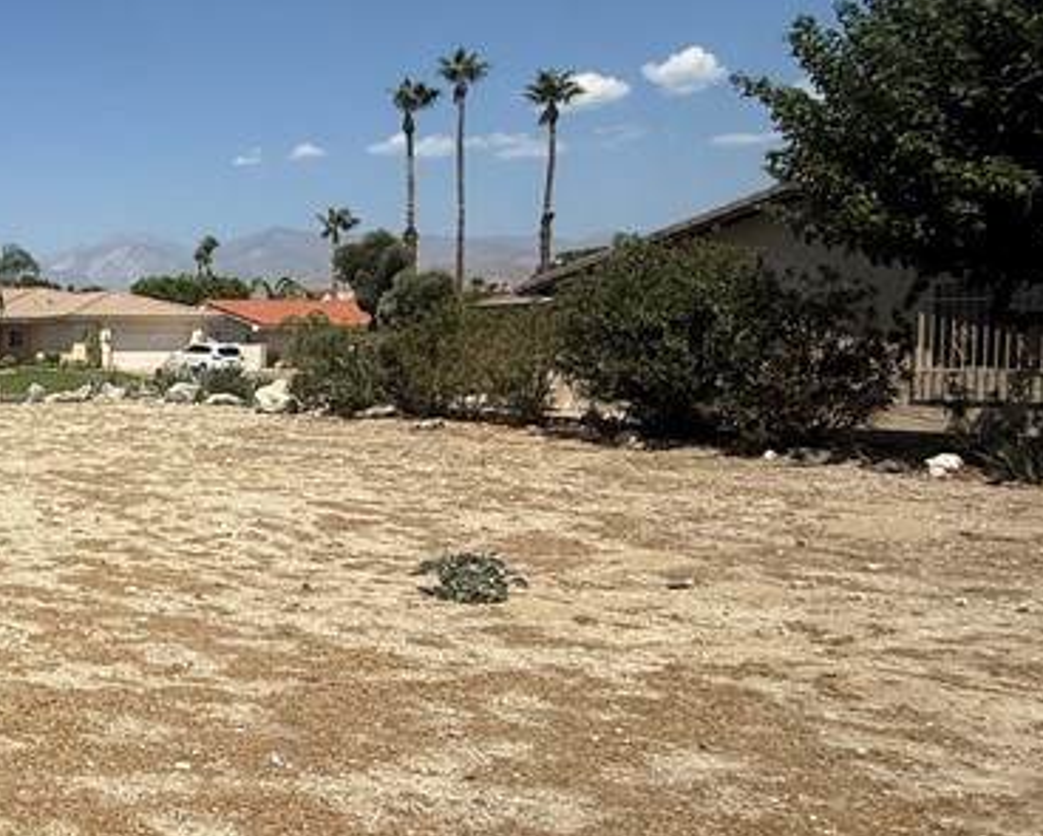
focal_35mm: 38
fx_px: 1174
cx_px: -261
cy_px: 405
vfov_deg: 39.2
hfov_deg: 35.5
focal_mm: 2.22
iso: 50
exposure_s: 1/4149
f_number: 2.2
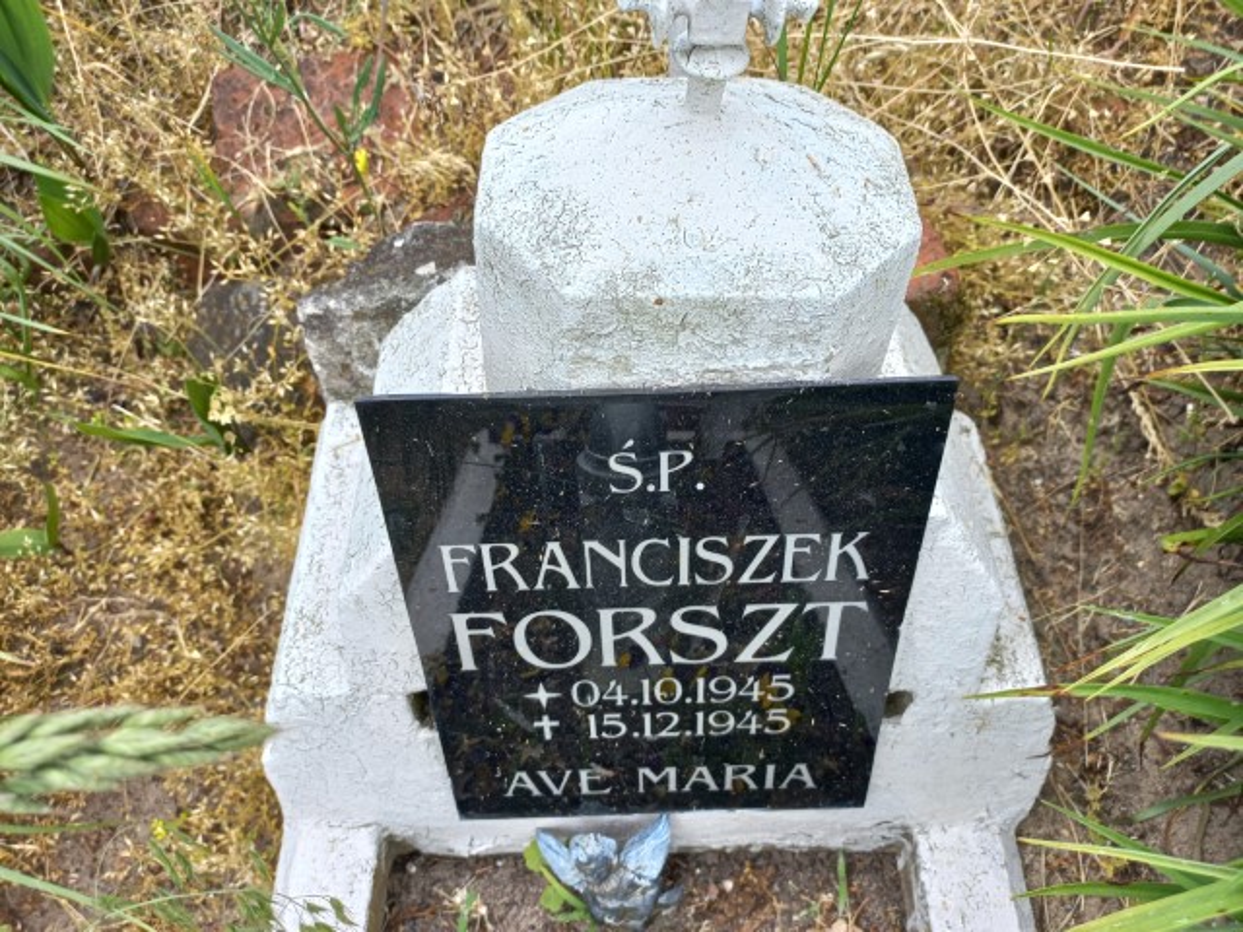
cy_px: 466
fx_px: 898
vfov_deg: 54.9
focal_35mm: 25
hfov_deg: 69.4
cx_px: 622
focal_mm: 4.6
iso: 25
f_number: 1.8
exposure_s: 1/60
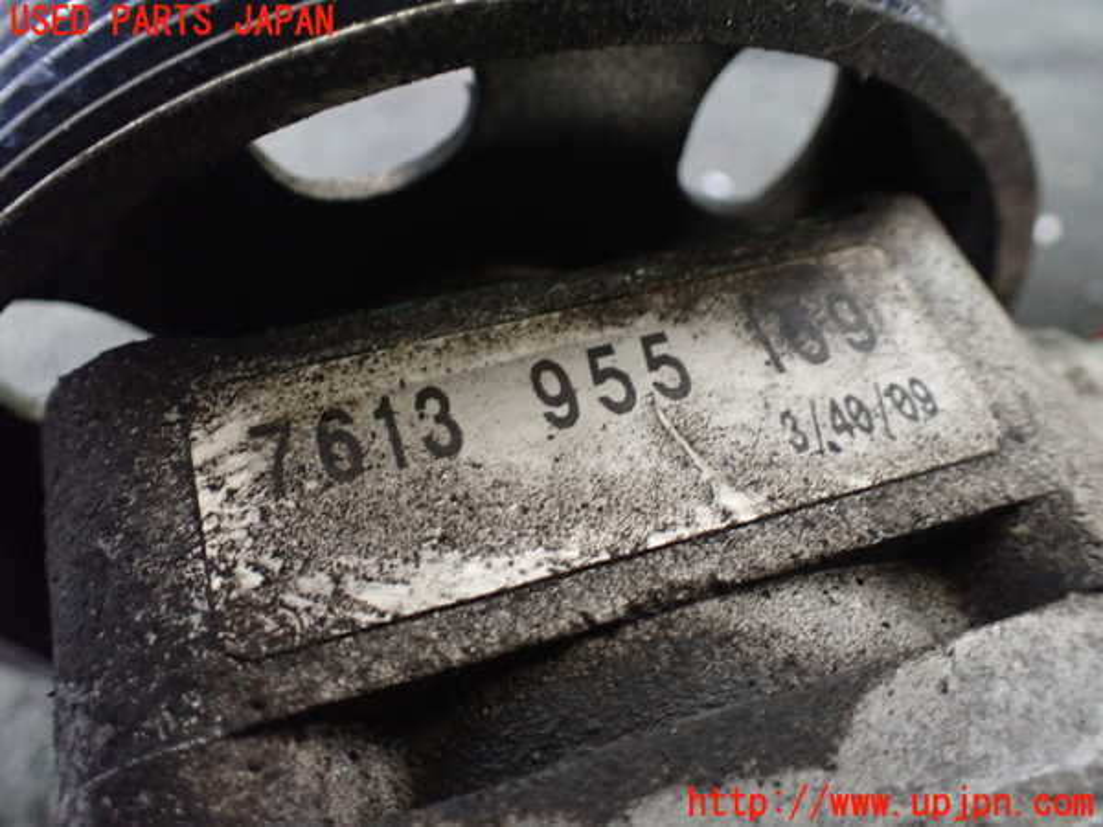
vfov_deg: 46.8
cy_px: 414
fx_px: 956
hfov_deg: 60.0
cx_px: 552
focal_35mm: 30
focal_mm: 5.4
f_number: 2.3
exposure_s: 1/30
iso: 1000
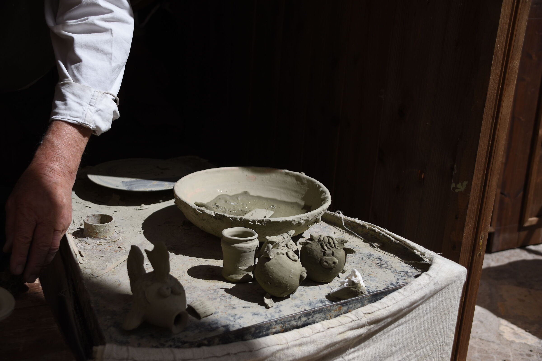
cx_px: 271
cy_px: 180
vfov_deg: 30.8
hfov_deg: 45.0
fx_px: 655
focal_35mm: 44
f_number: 4
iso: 100
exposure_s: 1/2000
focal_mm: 29
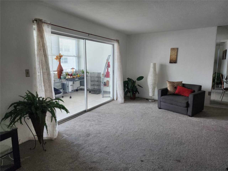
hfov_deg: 73.9
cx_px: 114
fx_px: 151
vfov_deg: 58.9
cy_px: 86
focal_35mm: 23
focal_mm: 6.4
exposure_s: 1/180
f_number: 1.8
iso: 160
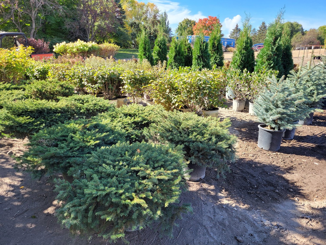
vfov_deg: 53.1
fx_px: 245
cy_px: 122
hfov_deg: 67.3
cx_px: 163
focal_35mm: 26
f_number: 1.8
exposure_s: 1/604
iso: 40
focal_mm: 5.4
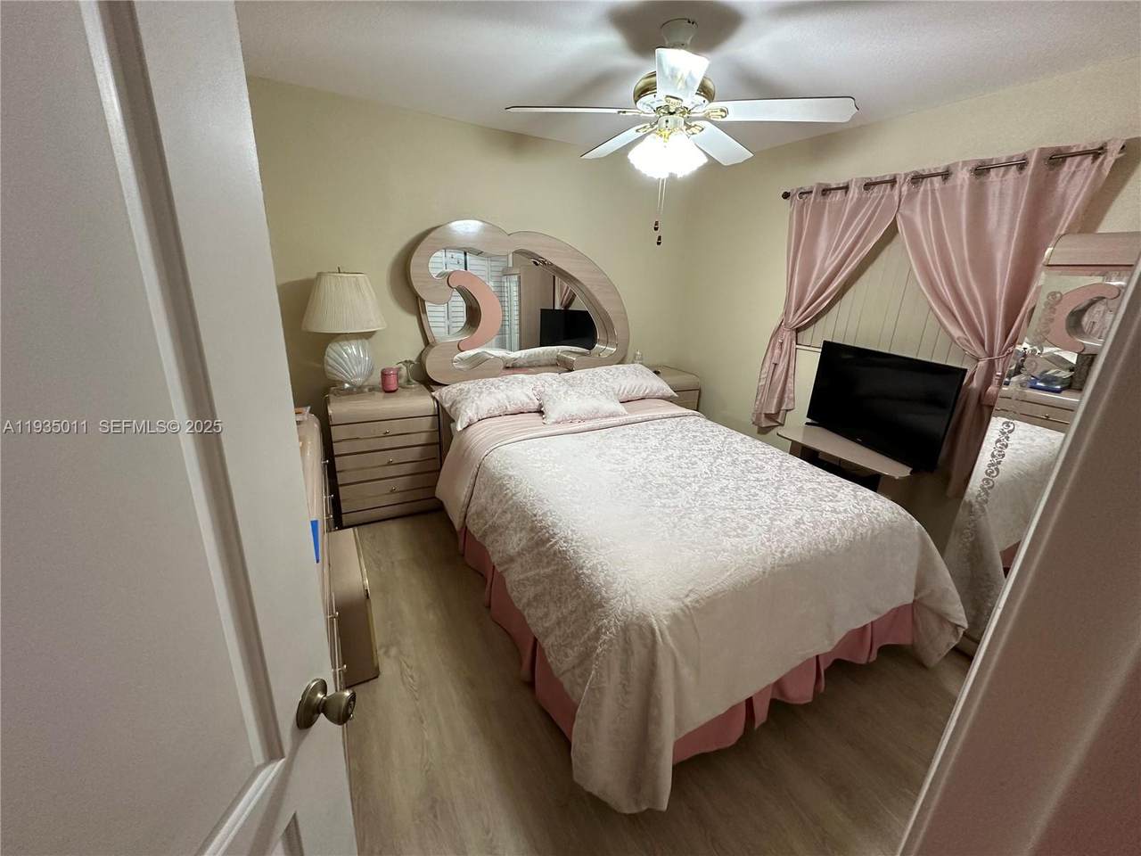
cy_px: 428
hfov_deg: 102.1
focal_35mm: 14
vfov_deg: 85.7
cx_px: 570
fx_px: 461
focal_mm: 2.22
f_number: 2.2
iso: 320
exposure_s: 1/120
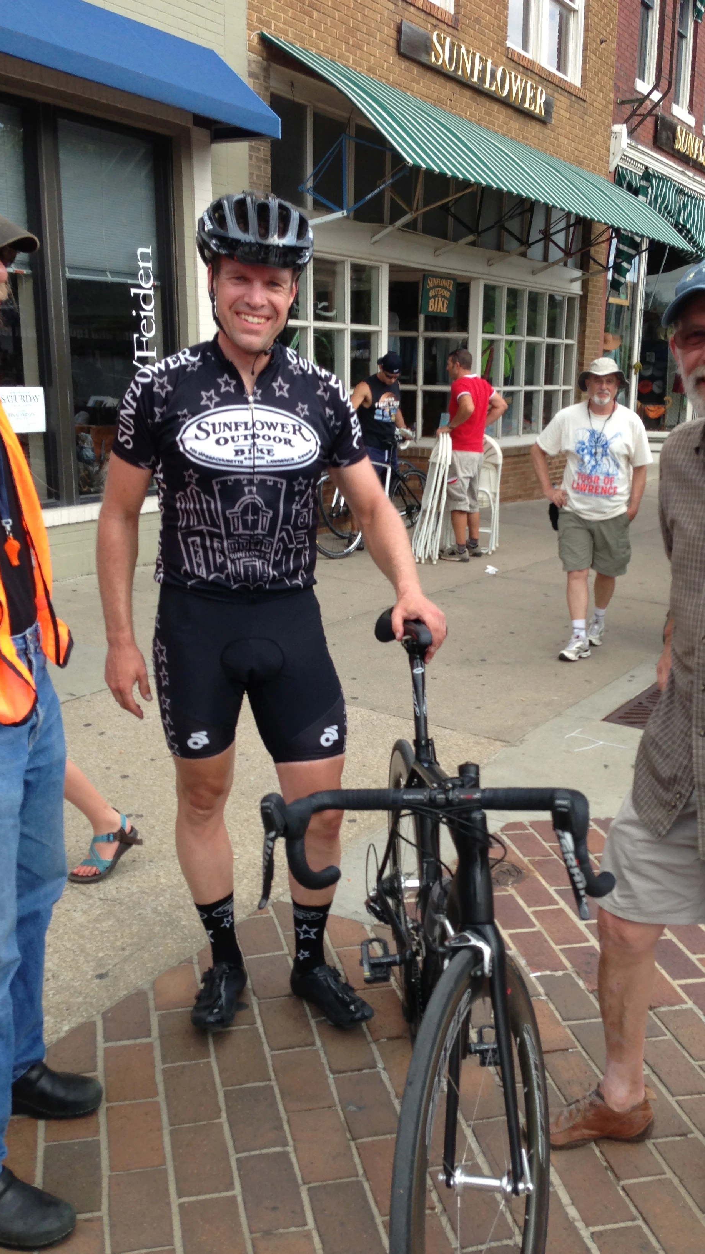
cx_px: 426
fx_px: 1196
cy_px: 627
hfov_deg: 32.7
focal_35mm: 36
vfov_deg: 55.3
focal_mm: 4.13
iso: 50
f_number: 2.4
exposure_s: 1/433
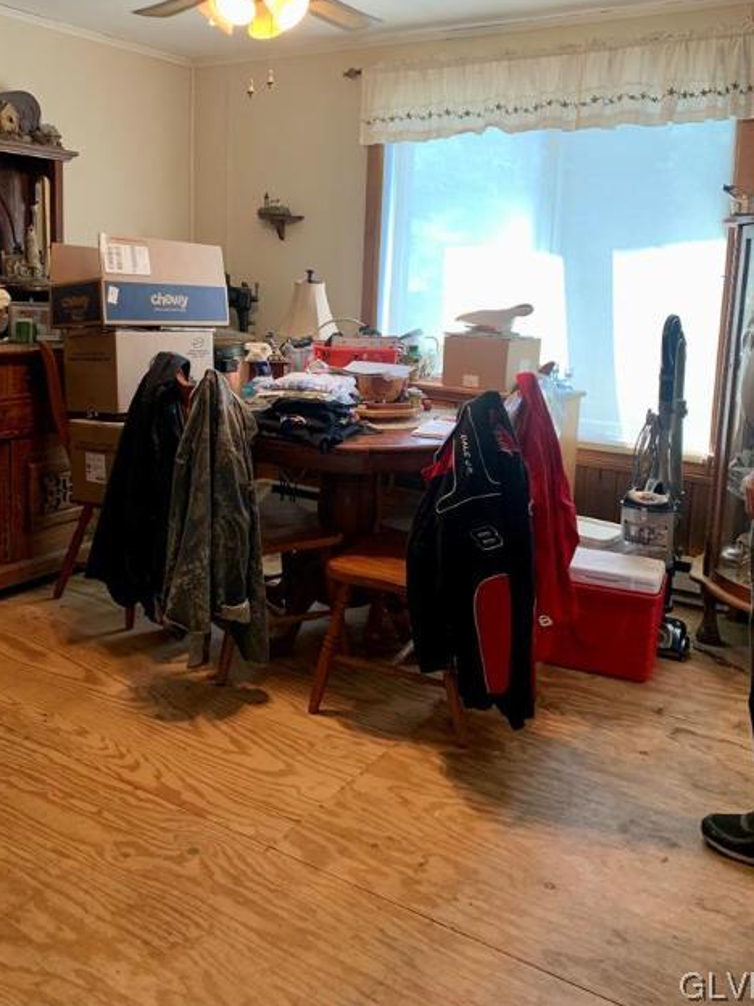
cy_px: 403
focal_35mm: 32
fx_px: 929
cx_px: 317
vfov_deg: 56.4
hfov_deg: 44.0
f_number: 1.8
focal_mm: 4.25
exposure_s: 1/60
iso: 200
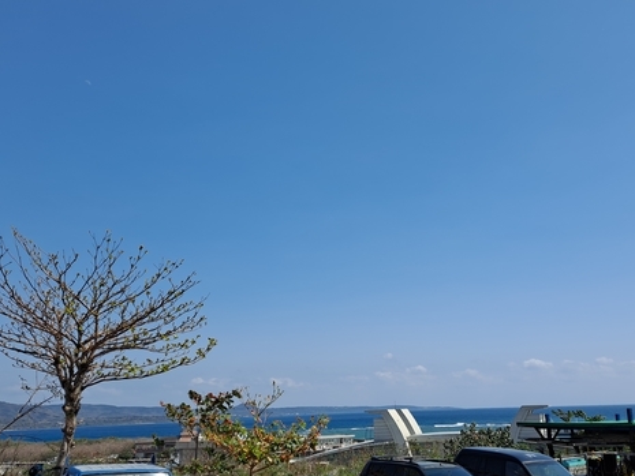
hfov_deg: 54.9
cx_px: 382
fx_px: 606
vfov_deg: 42.9
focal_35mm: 33
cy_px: 270
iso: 25
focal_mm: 5.23
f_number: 1.8
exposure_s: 1/1656
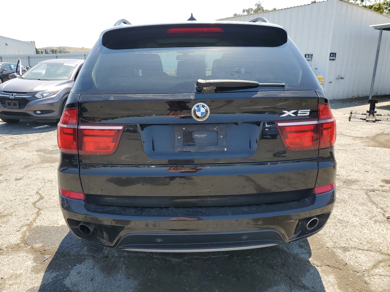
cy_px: 146
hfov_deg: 67.3
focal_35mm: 26
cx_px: 195
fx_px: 293
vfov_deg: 53.1
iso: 50
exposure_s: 1/1250
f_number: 1.5
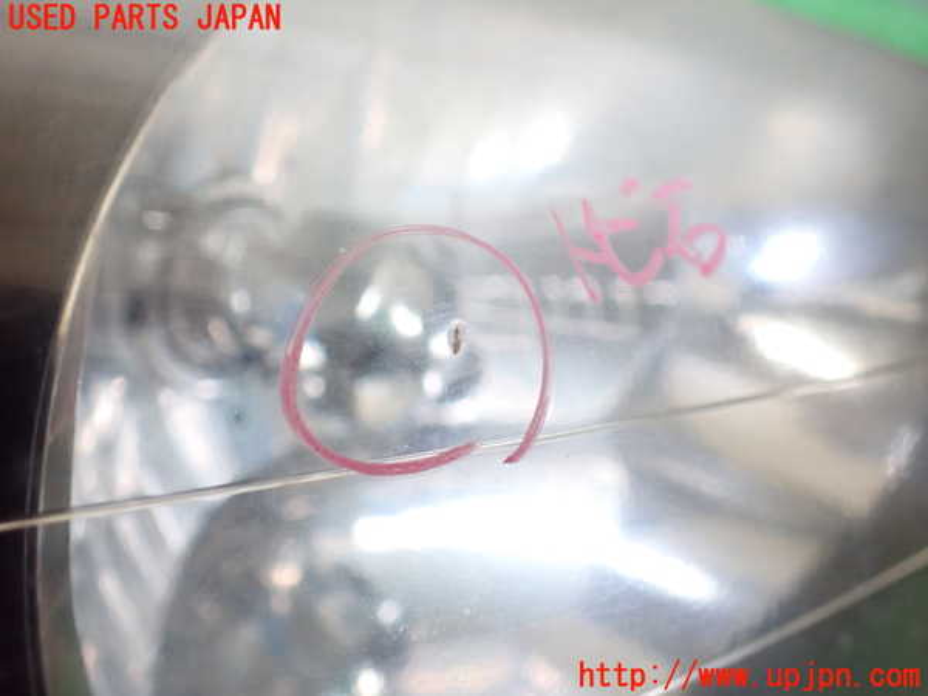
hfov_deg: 60.0
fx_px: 804
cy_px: 348
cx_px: 464
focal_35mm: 30
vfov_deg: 46.8
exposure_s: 1/125
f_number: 2.3
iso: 800
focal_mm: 5.4
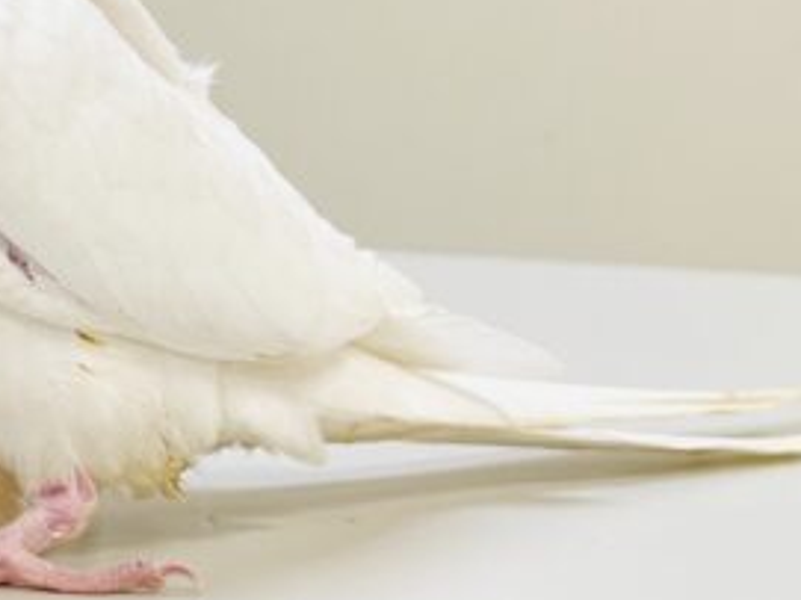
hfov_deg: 15.7
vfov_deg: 12.0
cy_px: 77
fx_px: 2845
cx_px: -24
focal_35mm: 123
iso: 64
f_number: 2
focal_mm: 6
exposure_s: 1/99
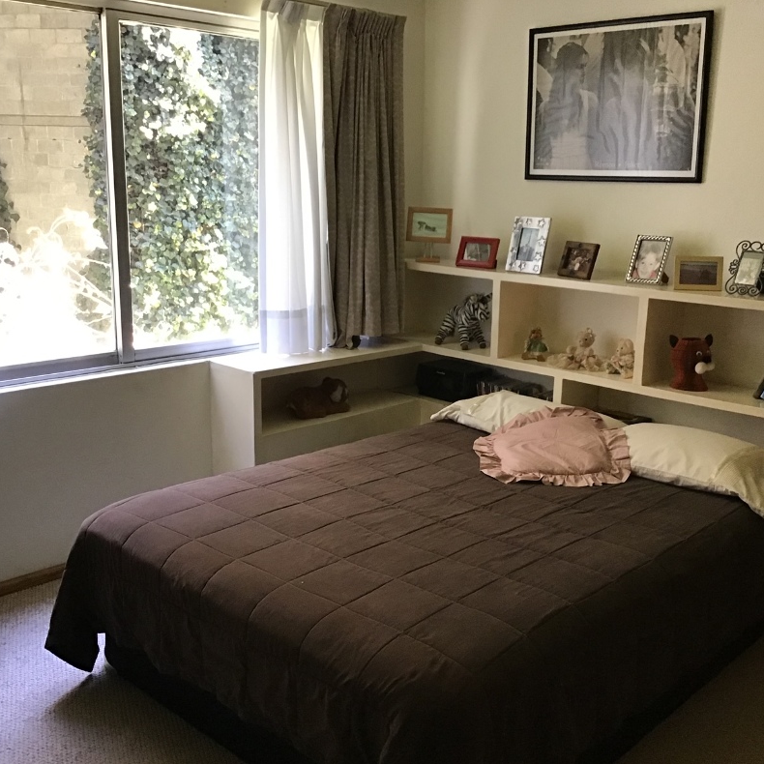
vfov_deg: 44.9
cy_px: 383
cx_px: 435
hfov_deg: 44.8
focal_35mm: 37
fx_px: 924
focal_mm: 3.3
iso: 125
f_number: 2.4
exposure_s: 1/30
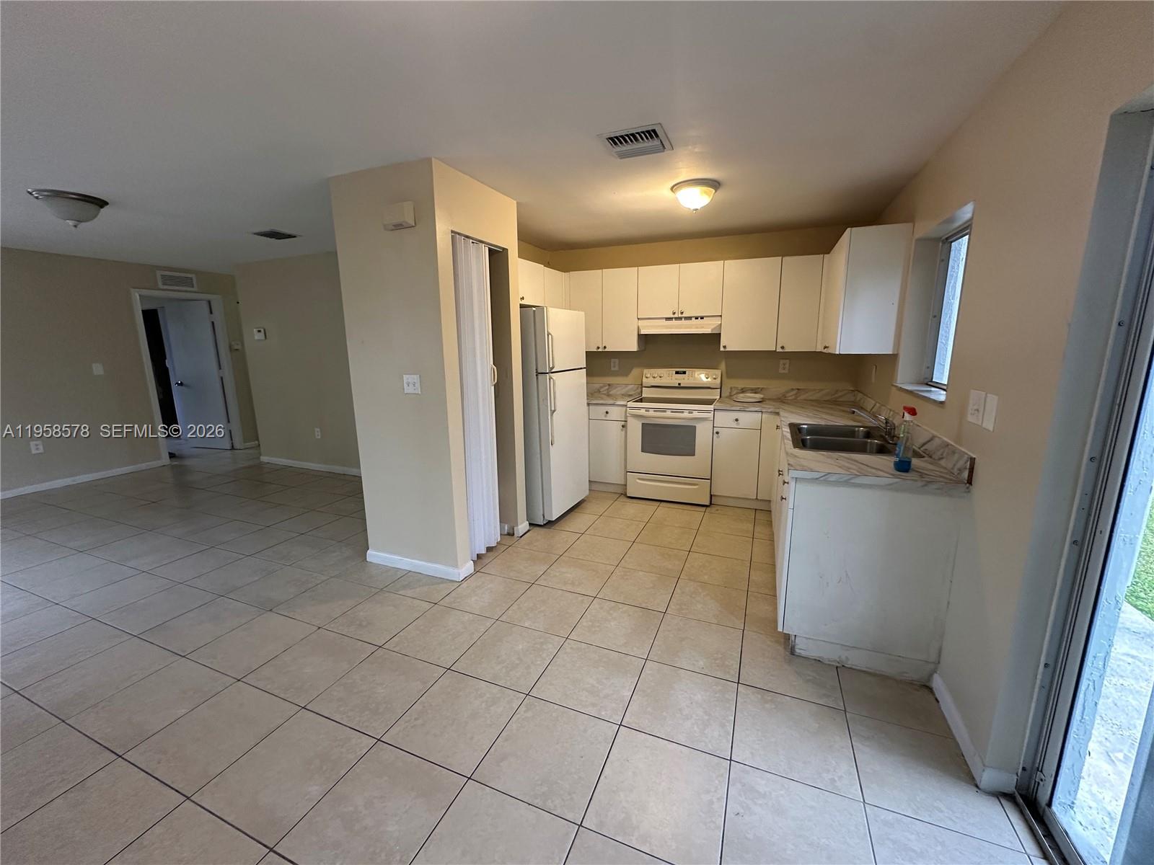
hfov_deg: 102.1
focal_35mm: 14
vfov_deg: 85.7
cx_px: 577
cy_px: 432
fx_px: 467
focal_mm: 2.22
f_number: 2.2
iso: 160
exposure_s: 1/60
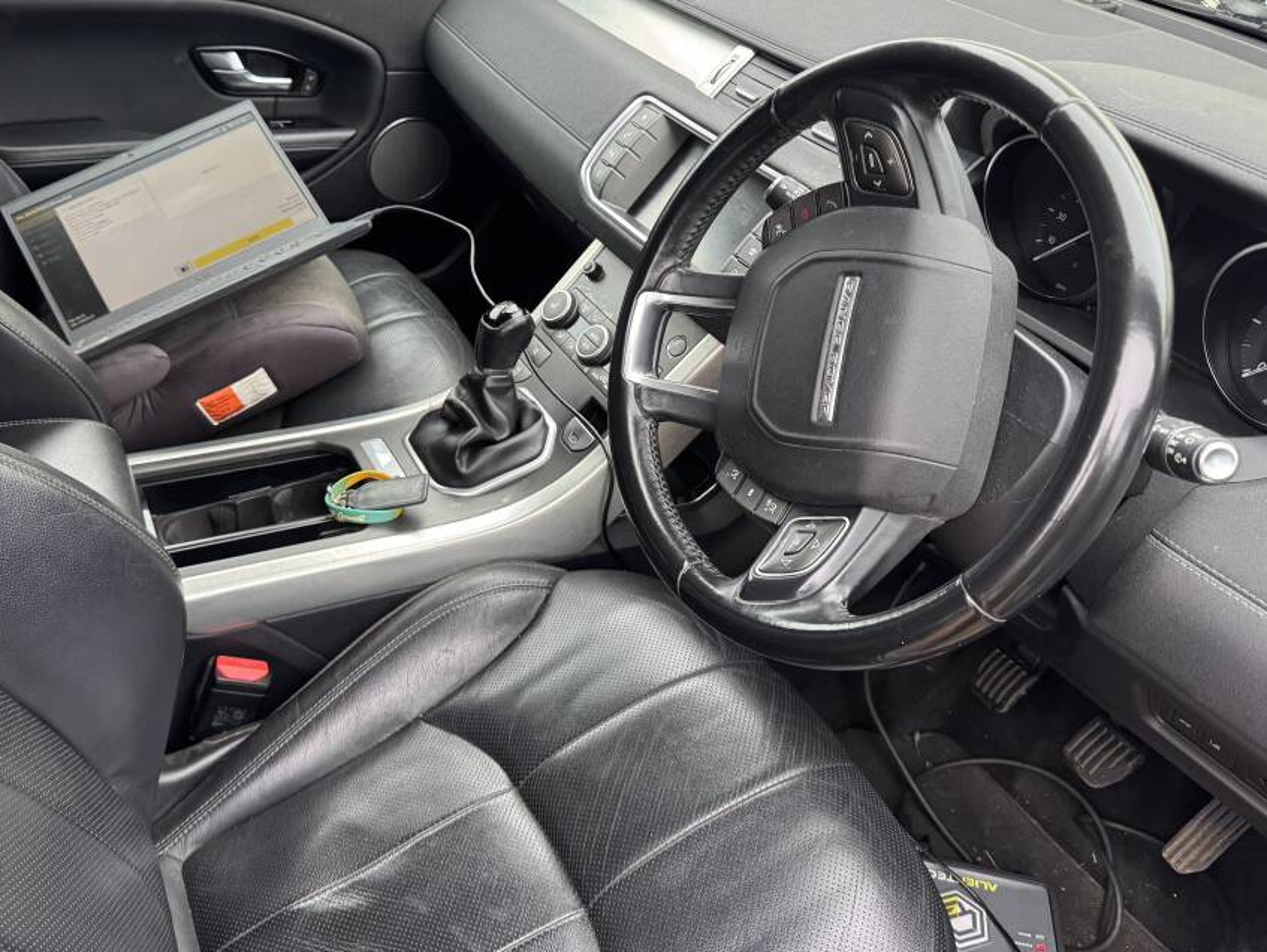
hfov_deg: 61.4
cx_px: 540
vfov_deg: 48.1
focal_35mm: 29
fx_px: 1062
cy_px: 407
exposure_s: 1/60
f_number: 1.78
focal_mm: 6.76
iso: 250
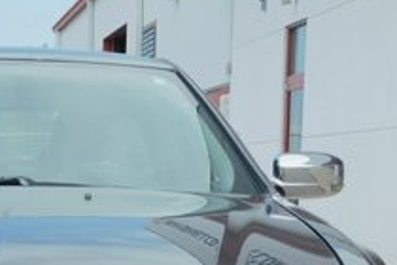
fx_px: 1400
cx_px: -23
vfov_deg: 10.3
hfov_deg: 15.8
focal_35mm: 127
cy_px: 433
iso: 125
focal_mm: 7.1
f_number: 3.6
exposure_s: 1/800
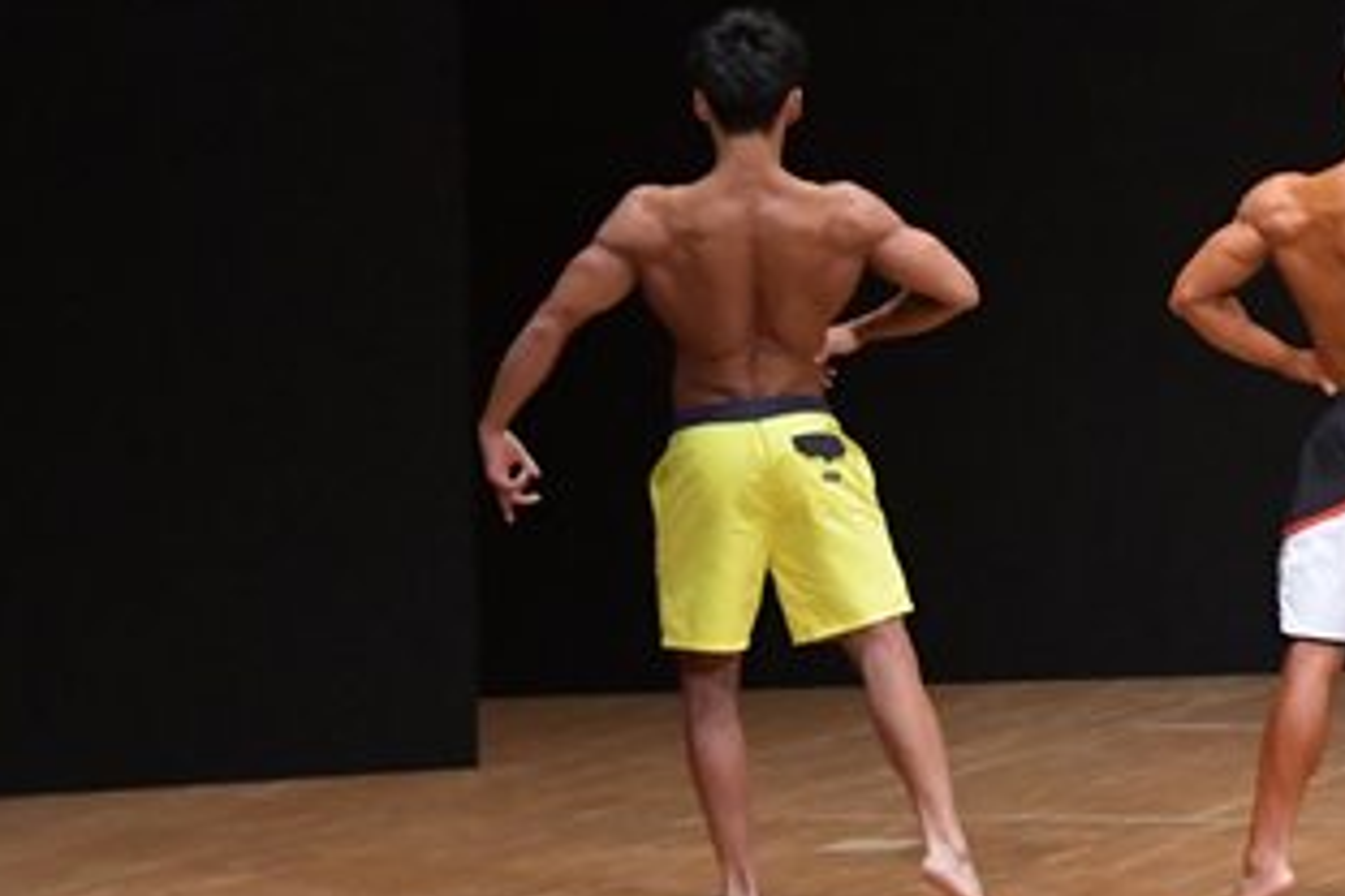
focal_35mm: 335
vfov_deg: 4.1
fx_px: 12515
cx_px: 1589
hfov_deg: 6.1
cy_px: 336
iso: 6400
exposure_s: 1/400
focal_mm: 90
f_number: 5.6
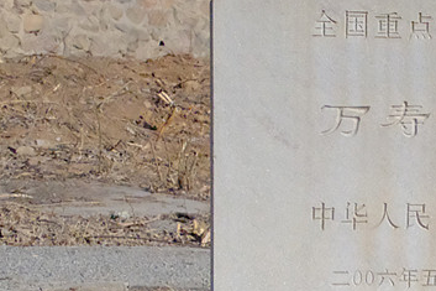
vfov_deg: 13.3
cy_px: 240
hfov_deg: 19.5
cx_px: 434
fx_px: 1235
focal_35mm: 102
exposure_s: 1/8000
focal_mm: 29.8
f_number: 14
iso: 12800
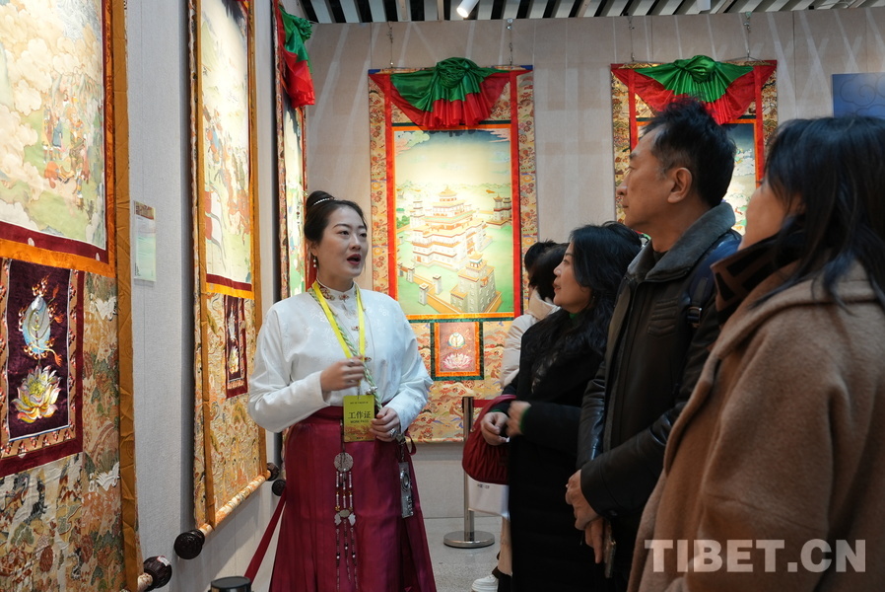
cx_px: 442
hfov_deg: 57.2
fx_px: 812
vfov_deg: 40.0
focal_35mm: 33
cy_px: 296
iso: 1600
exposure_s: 1/50
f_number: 6.3
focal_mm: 33
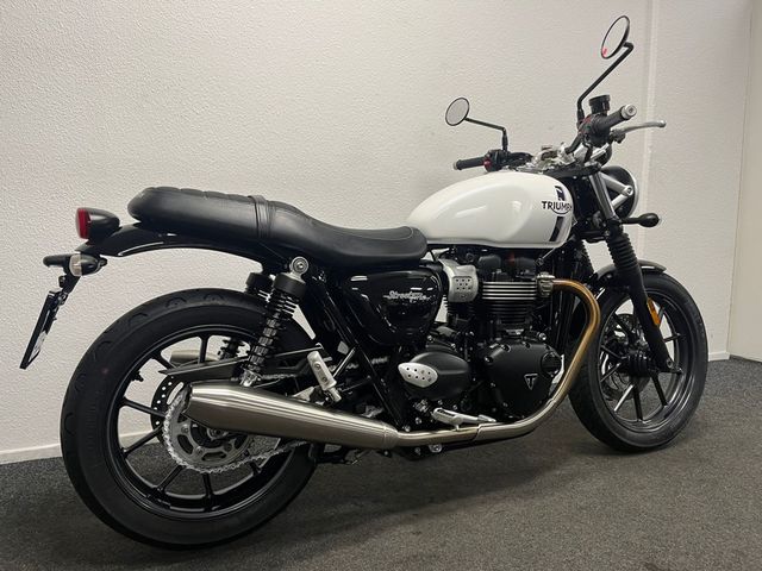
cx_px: 381
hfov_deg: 67.3
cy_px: 286
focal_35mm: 26
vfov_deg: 53.1
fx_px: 572
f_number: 1.6
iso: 80
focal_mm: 5.1
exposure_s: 1/50
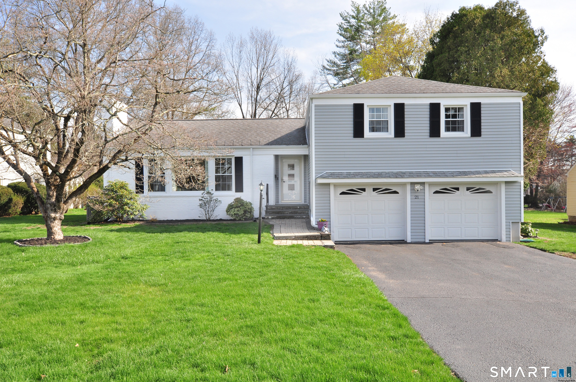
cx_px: 288
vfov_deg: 43.5
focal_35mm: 30
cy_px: 191
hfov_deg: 62.0
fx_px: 479
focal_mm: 20
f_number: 8
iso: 320
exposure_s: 1/320
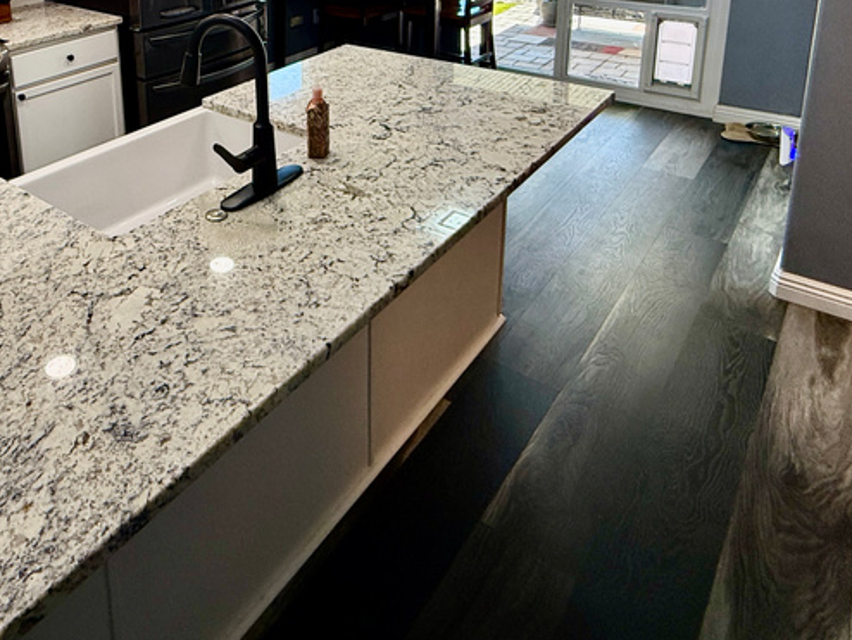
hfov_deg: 59.0
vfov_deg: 42.5
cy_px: 19
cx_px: 235
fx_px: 714
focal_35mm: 29
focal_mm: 2.22
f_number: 2.2
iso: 125
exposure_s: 1/120
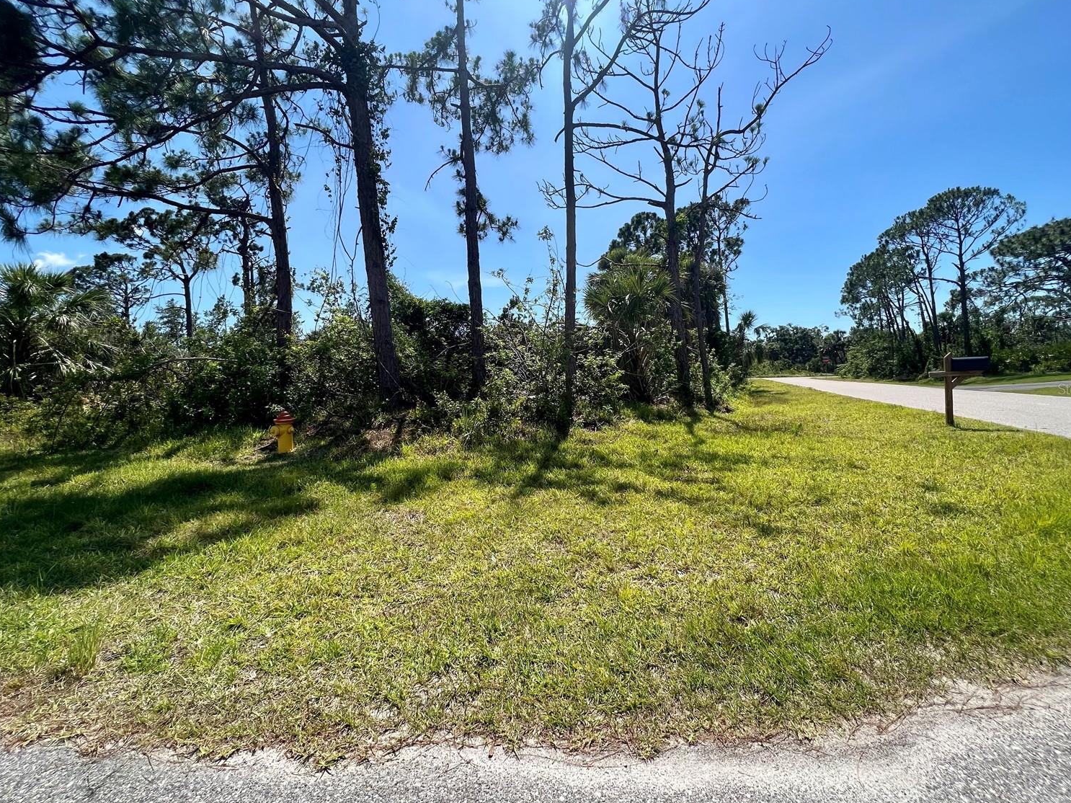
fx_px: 433
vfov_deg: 85.6
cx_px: 549
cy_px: 389
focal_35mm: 14
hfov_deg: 102.0
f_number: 1.8
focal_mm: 1.57
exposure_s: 1/1468
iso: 32
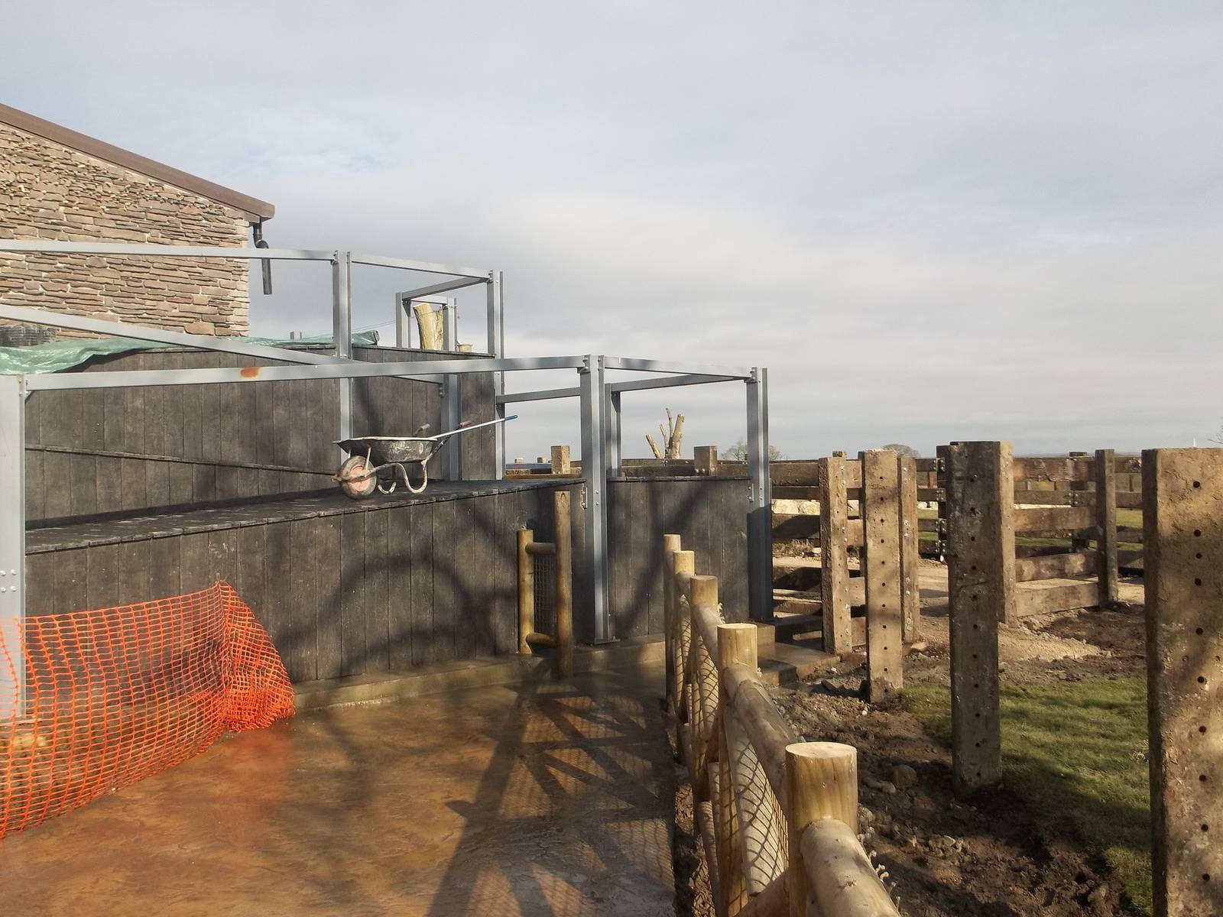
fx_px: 1166
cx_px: 612
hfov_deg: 55.4
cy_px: 458
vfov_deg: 42.9
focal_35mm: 33
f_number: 8
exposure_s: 1/200
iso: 80
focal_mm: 5.9
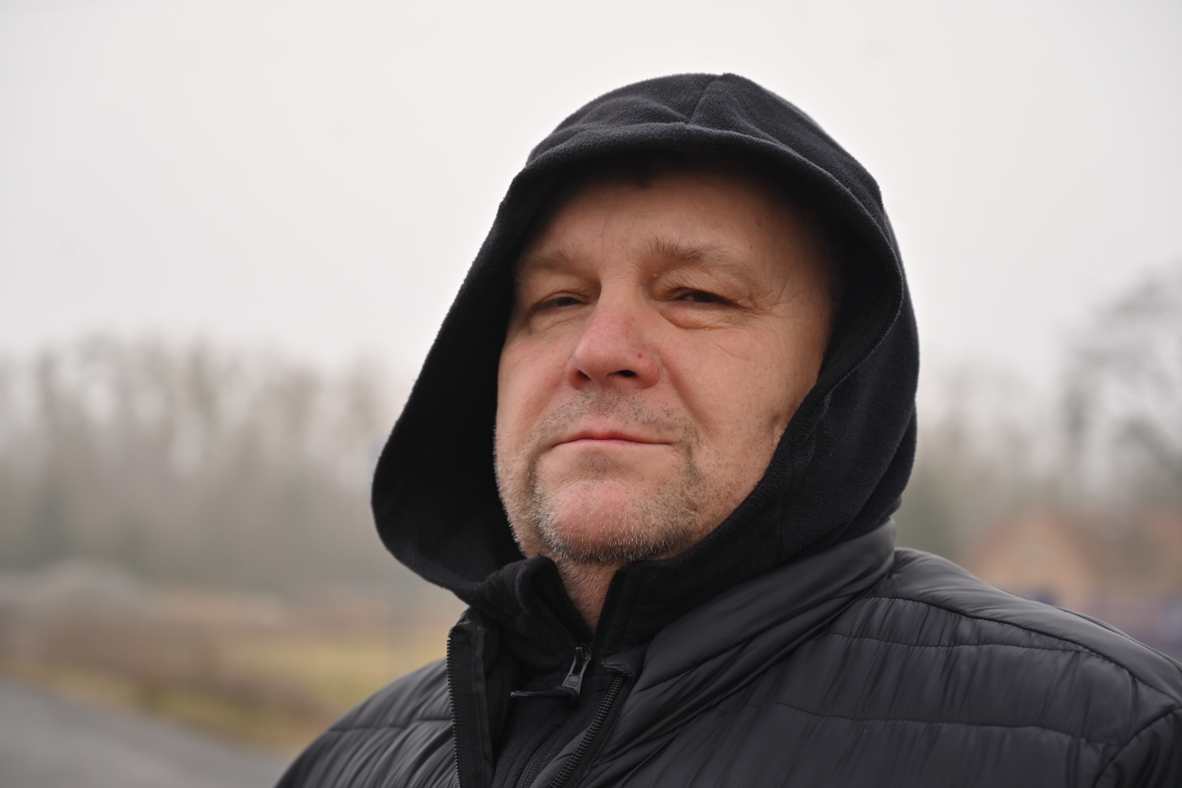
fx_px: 2298
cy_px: 394
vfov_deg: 19.5
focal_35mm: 70
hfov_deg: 28.8
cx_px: 591
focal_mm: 70
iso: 160
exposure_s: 1/160
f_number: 4
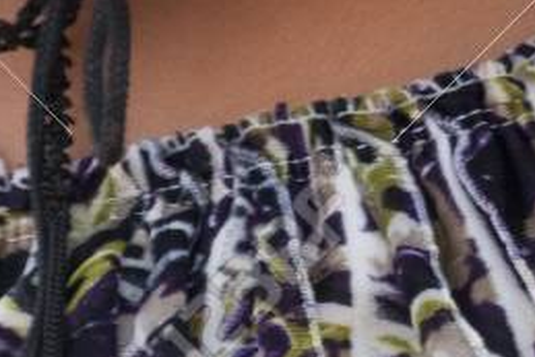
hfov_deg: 0.8
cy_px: -532
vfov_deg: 0.5
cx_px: -151
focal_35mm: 2592
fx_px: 38540
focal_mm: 189.74
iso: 100
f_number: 4.5
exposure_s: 1/200
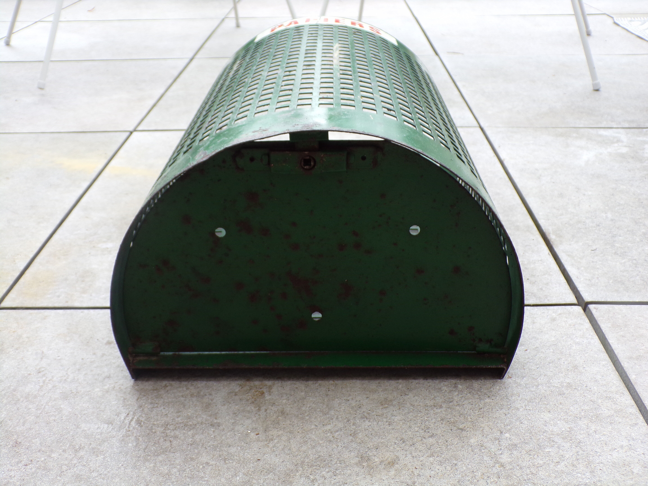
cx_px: 324
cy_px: 243
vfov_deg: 38.7
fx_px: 693
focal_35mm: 37
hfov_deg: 50.1
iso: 80
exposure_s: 1/90
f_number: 3.3
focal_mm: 6.6
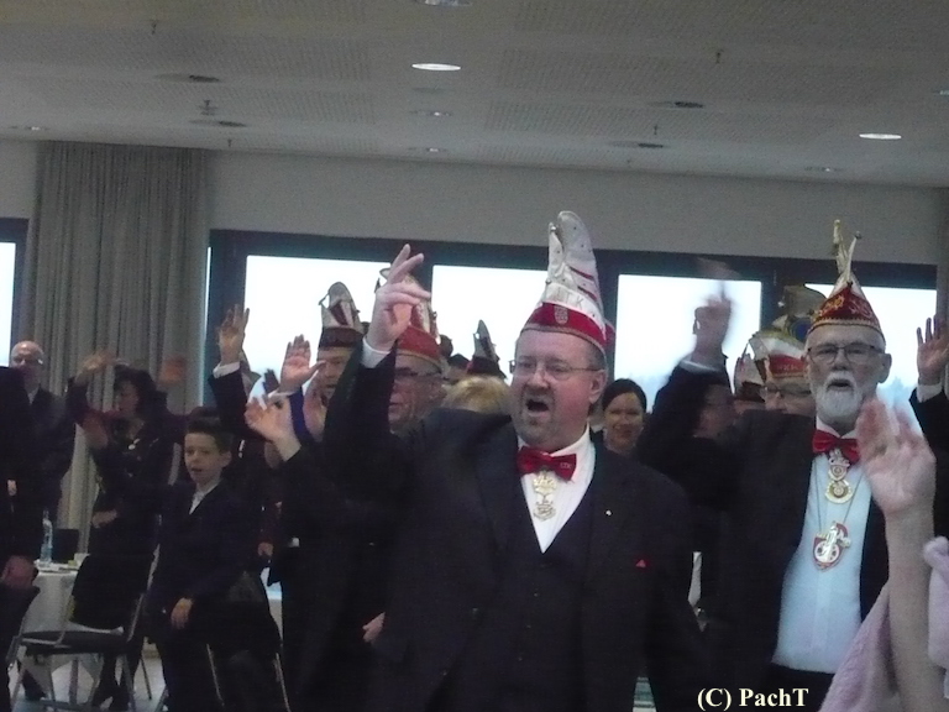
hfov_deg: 16.7
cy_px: 356
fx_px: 3235
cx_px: 474
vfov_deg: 12.6
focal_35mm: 118
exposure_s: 1/50
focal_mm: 14.3
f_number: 4.5
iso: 800
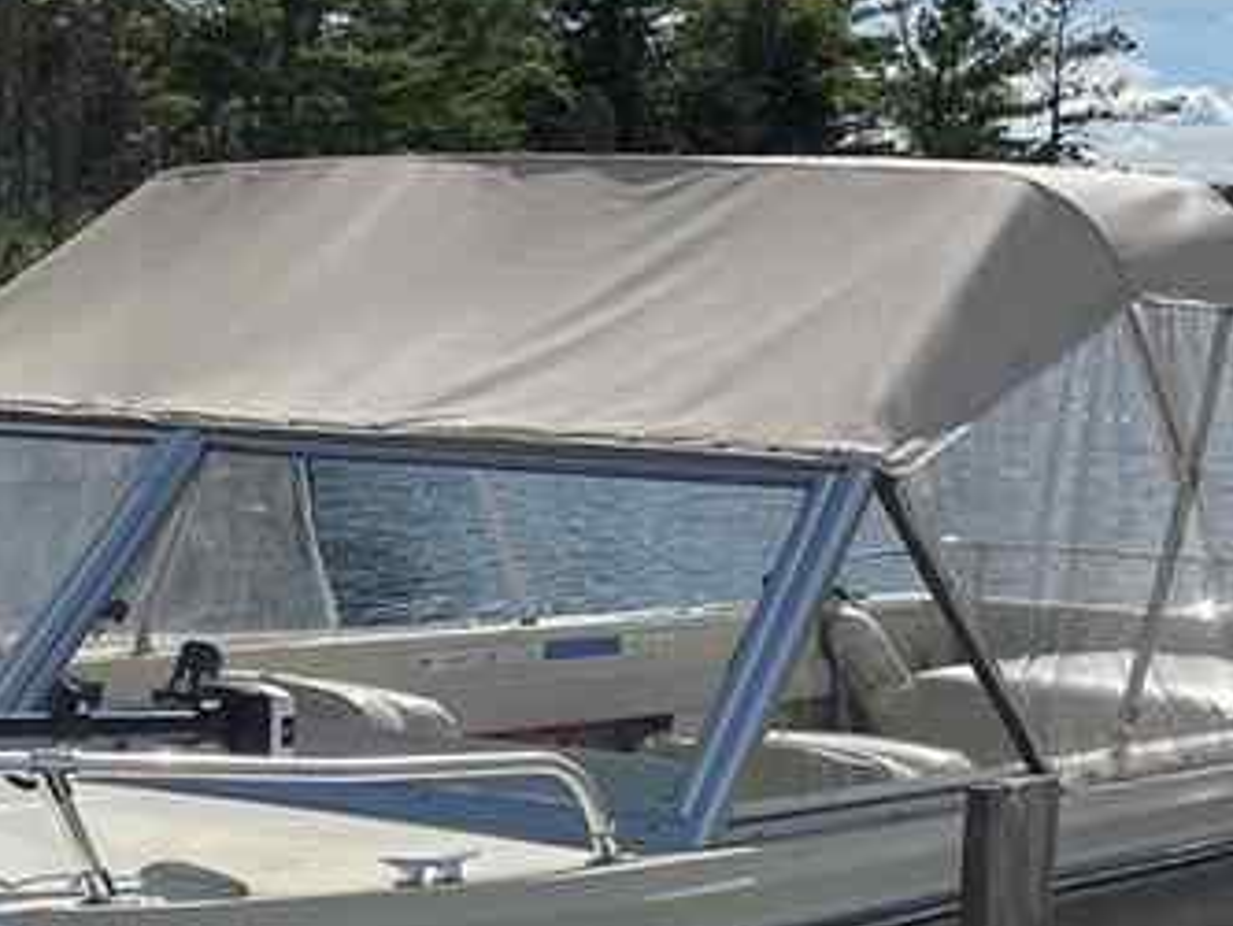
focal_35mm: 100
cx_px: 348
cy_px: 659
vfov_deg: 14.8
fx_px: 3563
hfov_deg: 19.5
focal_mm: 5.1
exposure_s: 1/7353
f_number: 1.6
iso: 50
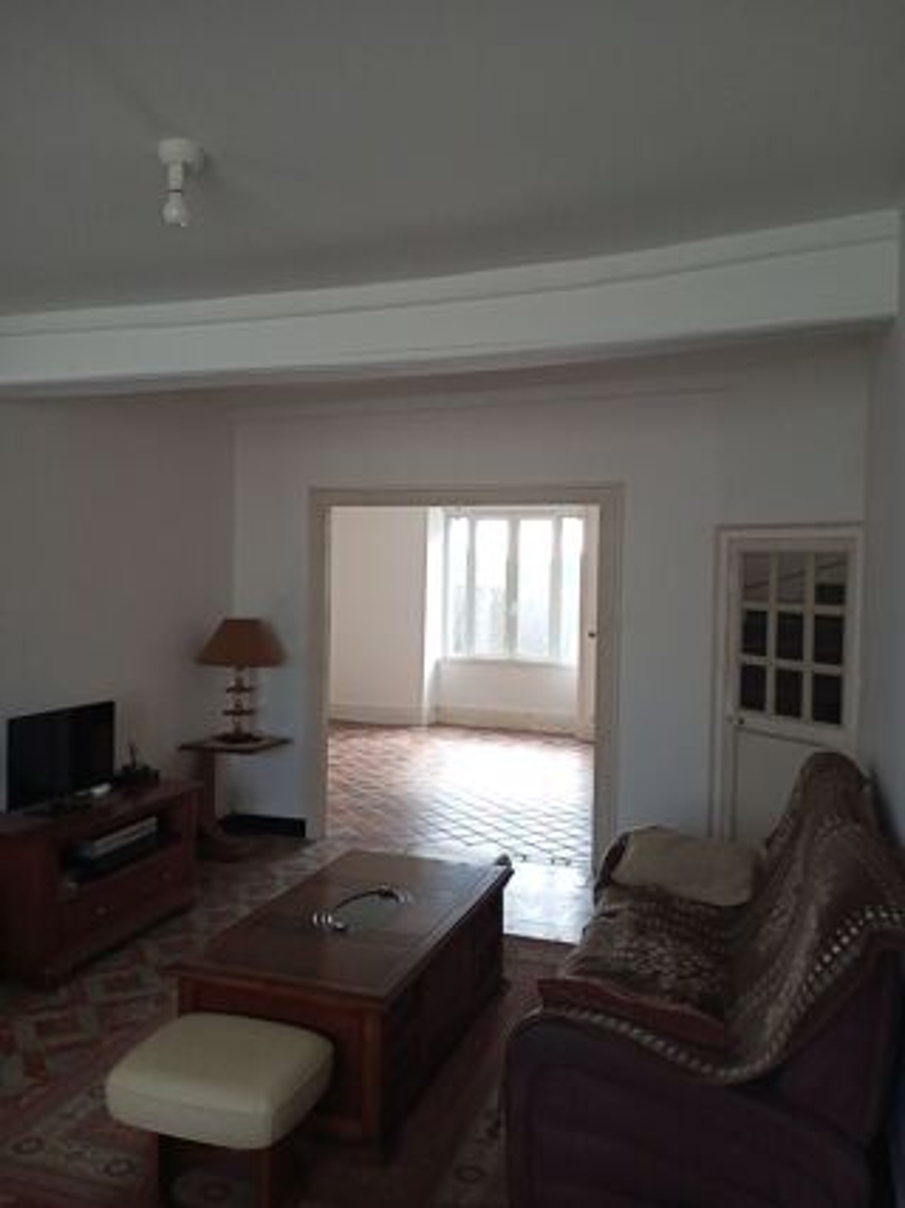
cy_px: 604
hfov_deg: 49.7
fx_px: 977
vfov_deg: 63.5
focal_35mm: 28
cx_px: 452
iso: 150
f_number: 1.8
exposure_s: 1/50
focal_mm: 4.05
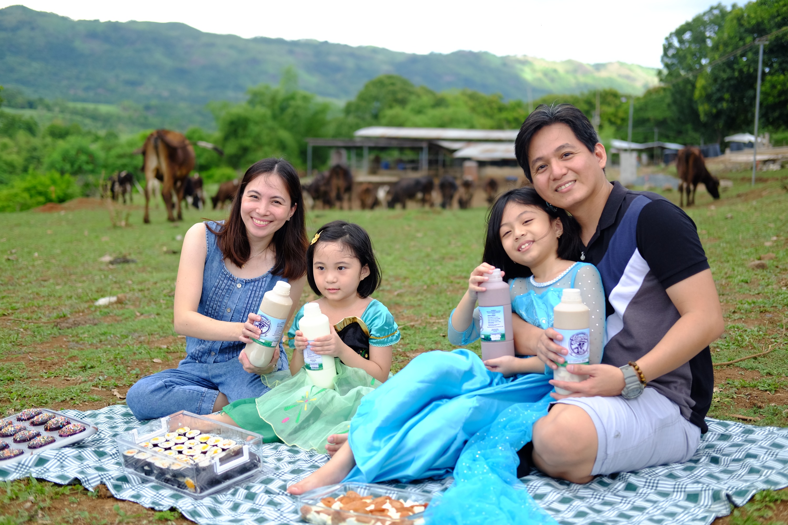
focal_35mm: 53
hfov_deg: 37.5
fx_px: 1160
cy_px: 262
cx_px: 394
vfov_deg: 25.5
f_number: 2
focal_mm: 35
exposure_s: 1/1000
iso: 200
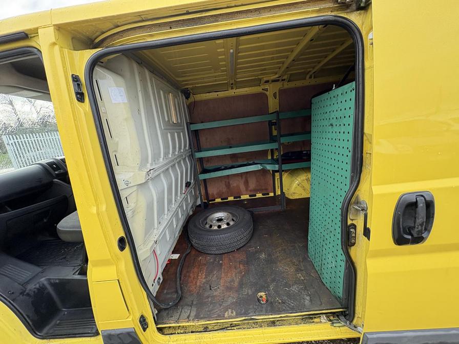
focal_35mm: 14
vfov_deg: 85.7
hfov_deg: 102.1
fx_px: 186
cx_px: 230
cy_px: 172
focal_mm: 2.22
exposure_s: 1/107
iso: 125
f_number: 2.2
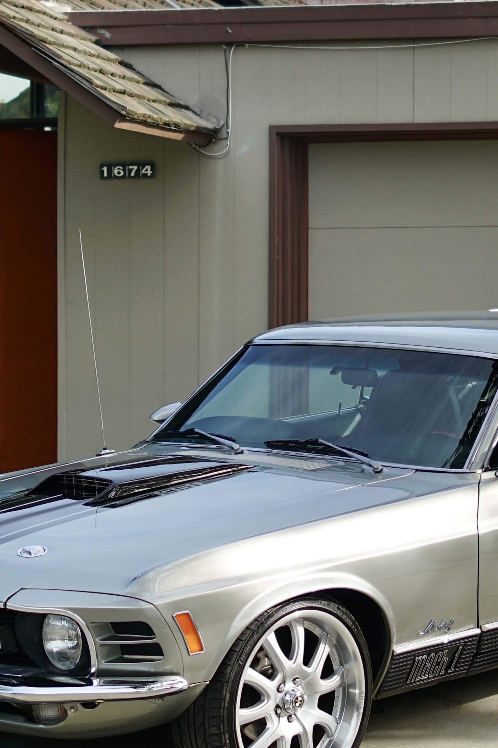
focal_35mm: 126
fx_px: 2614
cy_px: 345
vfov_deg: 16.3
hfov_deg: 10.9
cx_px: 298
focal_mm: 35
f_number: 2
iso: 100
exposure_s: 1/1250
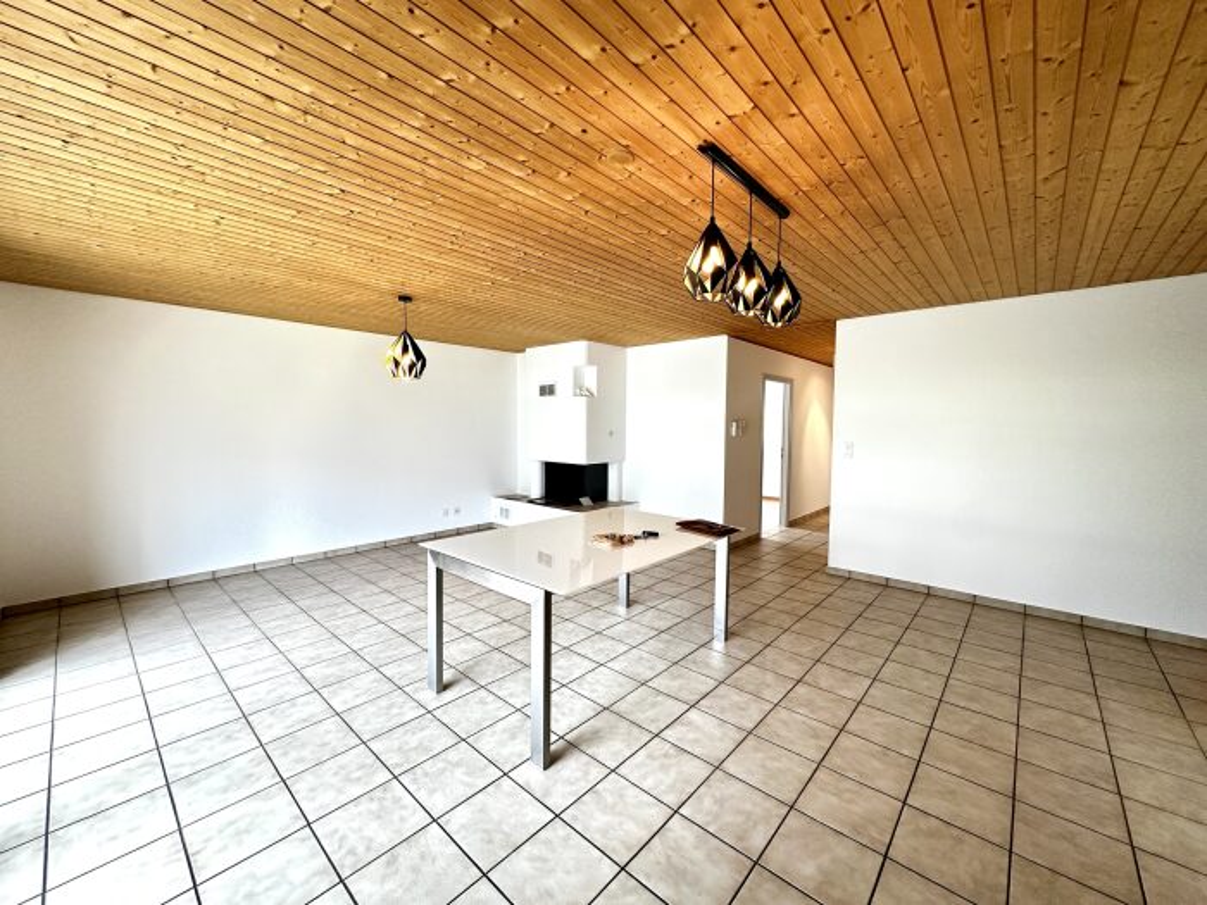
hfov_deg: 102.1
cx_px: 604
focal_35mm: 14
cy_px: 452
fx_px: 488
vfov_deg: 85.7
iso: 250
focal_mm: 2.22
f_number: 2.2
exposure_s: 1/100
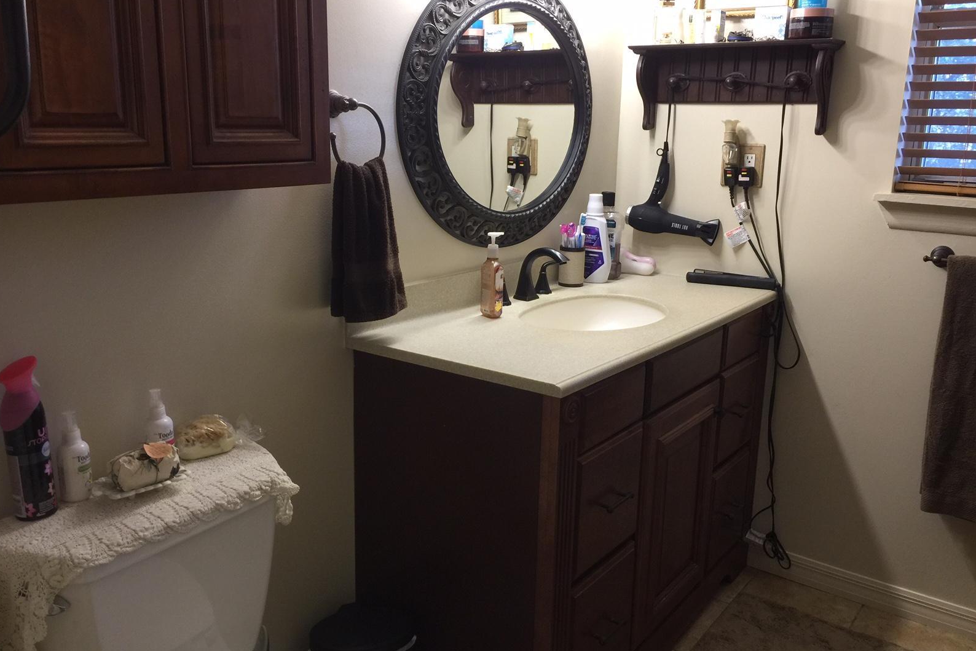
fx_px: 840
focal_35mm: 31
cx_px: 475
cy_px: 321
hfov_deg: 60.3
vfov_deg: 42.3
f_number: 2.2
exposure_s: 1/30
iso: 50
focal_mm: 4.15
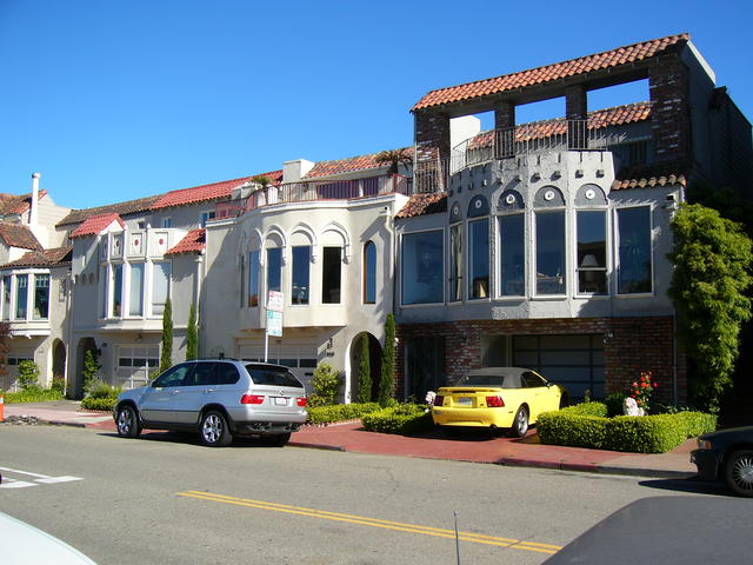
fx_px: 761
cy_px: 282
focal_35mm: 35
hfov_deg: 52.6
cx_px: 376
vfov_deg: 40.7
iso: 50
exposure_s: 1/125
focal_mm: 5.8
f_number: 8
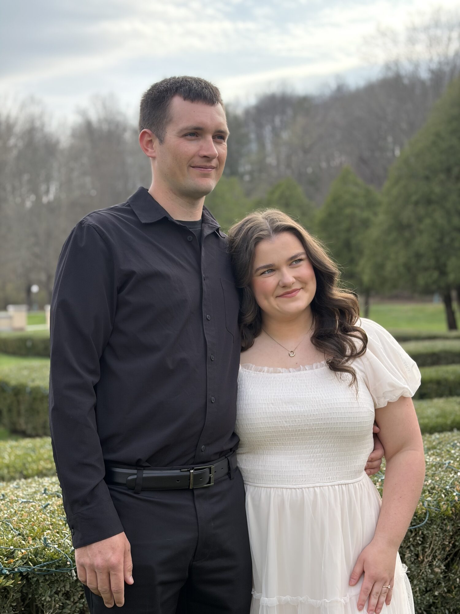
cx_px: 230
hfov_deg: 28.0
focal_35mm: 52
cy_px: 307
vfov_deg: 36.8
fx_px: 921
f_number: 1.6
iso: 32
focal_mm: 5.96
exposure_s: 1/773
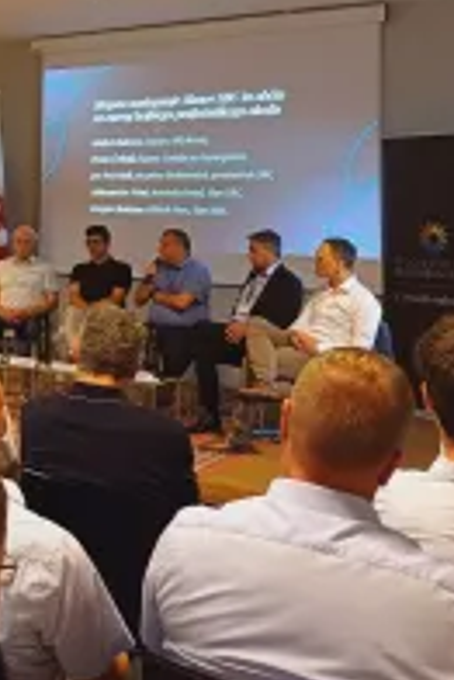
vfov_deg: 36.8
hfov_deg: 23.3
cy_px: 191
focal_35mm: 53
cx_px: -94
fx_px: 1001
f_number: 1.8
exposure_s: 1/33
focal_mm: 4.65
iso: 250
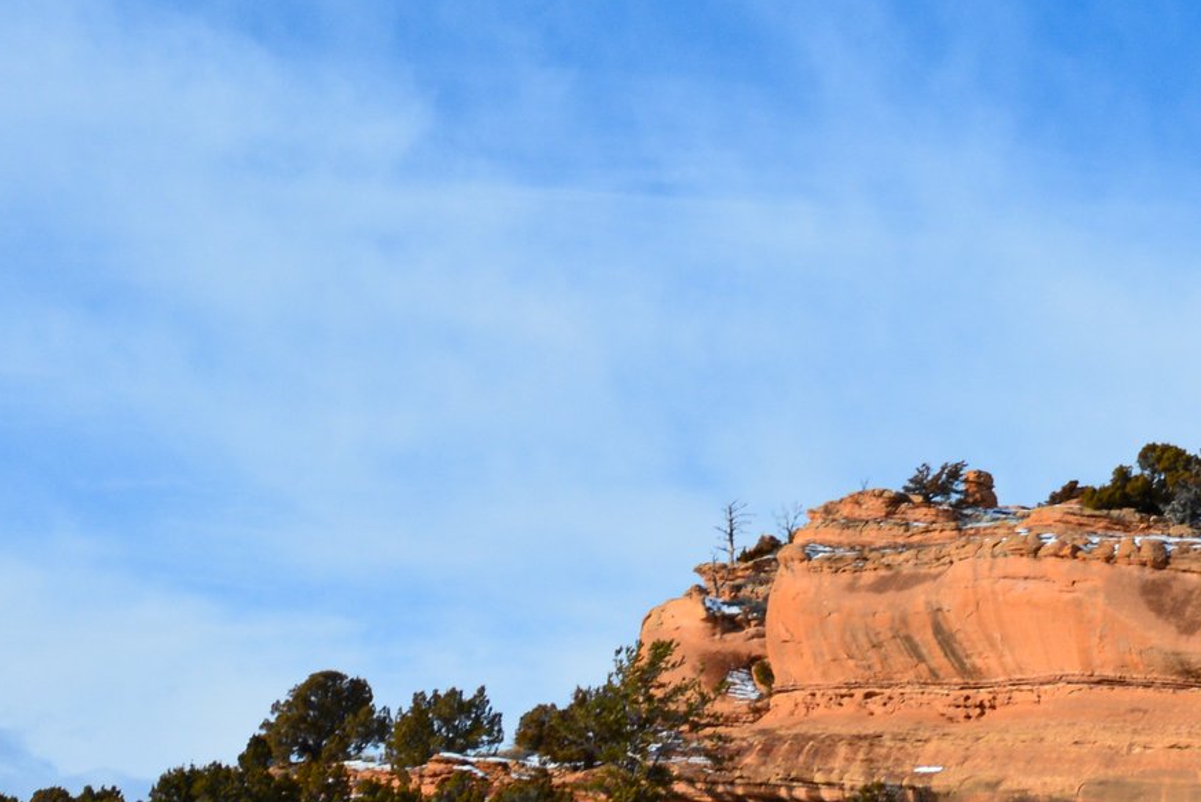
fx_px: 5020
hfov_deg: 13.6
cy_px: 833
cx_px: 1021
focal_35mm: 150
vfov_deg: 9.1
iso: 200
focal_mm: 35
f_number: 10
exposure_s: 1/400
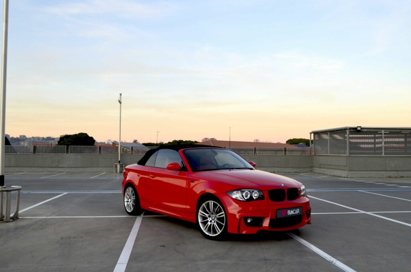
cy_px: 136
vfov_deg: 39.8
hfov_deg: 57.3
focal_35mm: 33
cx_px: 206
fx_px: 376
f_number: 10
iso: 400
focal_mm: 22
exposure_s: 1/50
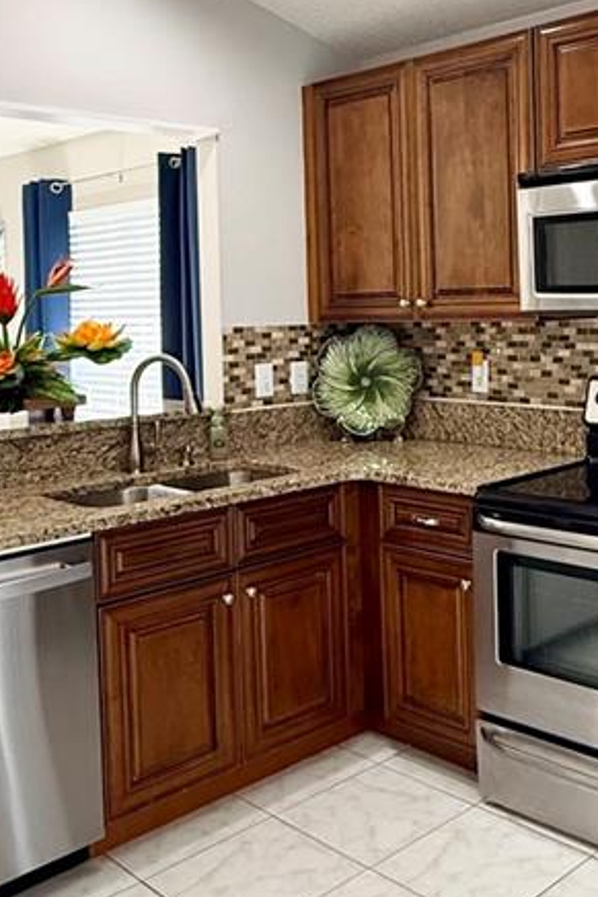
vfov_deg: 48.0
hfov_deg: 32.6
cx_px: 466
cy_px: 333
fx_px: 997
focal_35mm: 40
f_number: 2.2
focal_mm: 2.22
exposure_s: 1/120
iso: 320
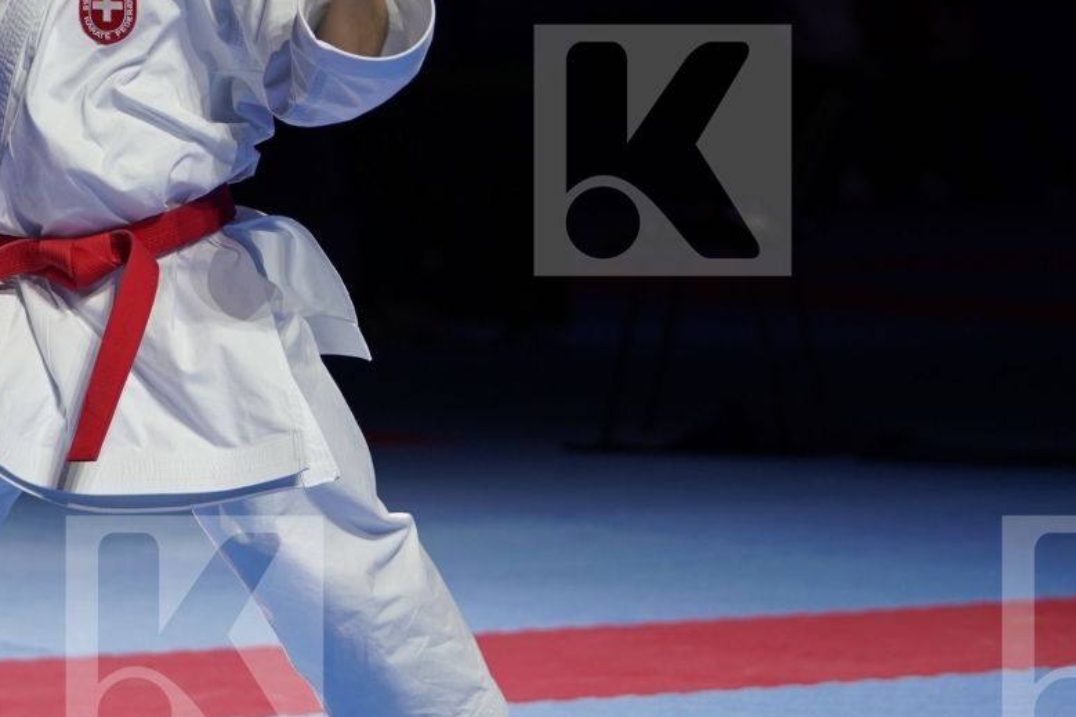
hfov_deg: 8.4
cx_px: 195
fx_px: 7321
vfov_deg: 5.6
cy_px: 151
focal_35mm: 245
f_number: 2.8
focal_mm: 106
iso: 400
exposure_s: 1/500
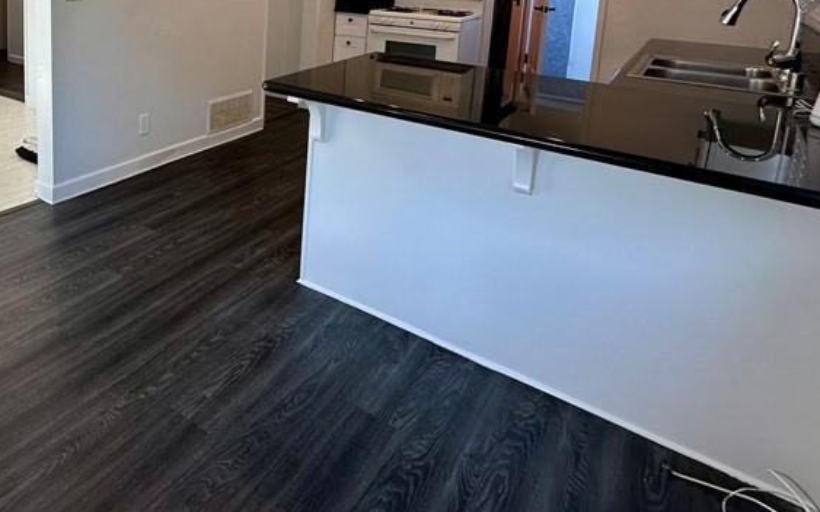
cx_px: 159
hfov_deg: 62.4
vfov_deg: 41.7
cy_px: 36
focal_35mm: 27
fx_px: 603
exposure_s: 1/120
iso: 64
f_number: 2.2
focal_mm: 2.22
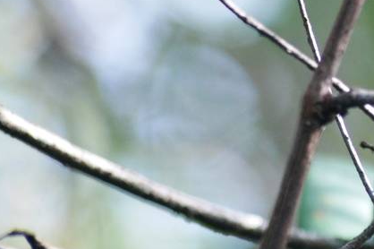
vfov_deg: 1.1
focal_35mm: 1266
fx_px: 13142
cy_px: 29
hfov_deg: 1.6
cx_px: 597
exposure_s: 1/80
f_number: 5.3
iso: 400
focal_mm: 220
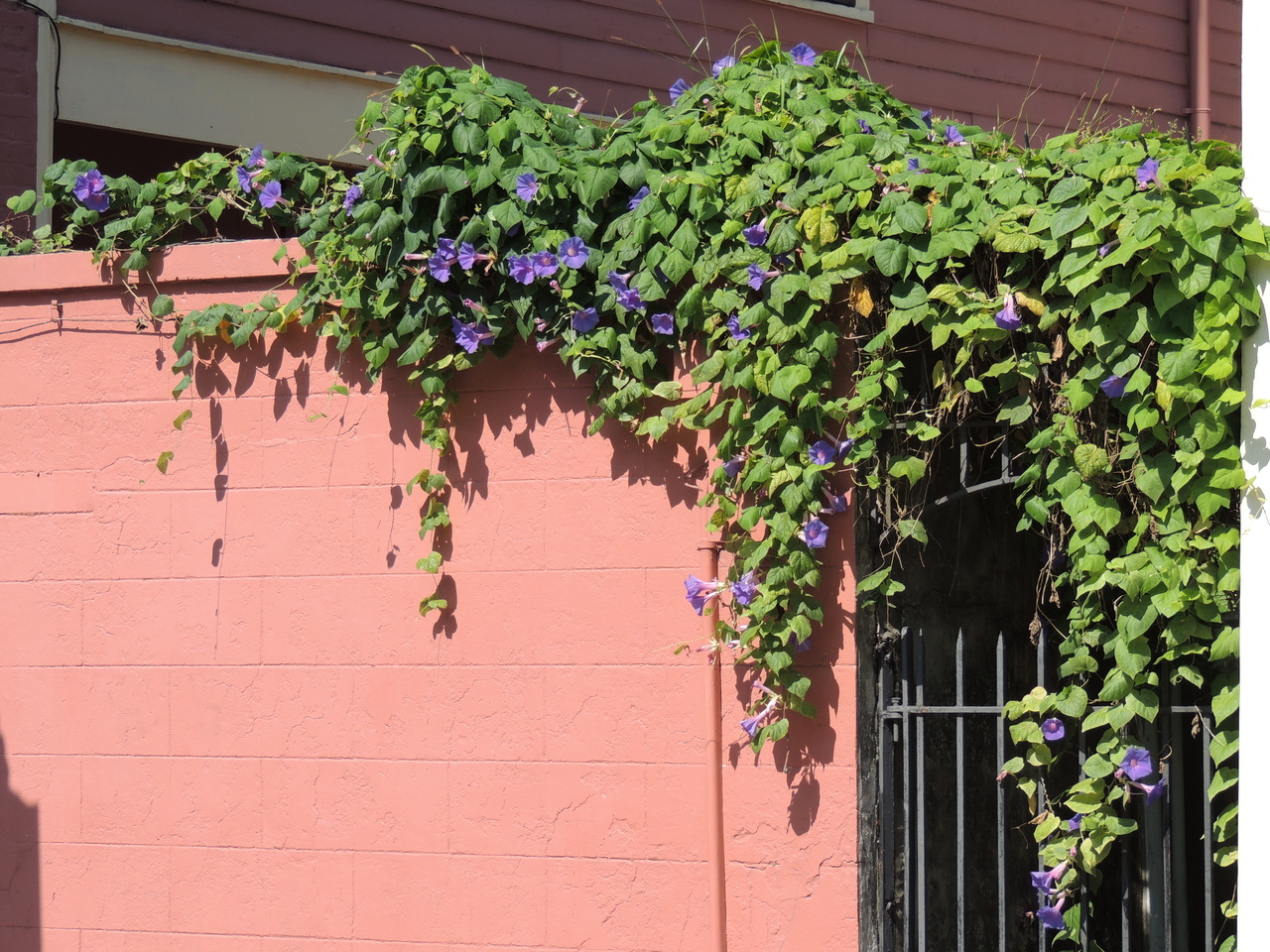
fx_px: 4953
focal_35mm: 135
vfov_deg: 11.0
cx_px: 635
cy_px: 476
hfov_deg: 14.6
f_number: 4.3
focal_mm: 24
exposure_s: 1/500
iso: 100
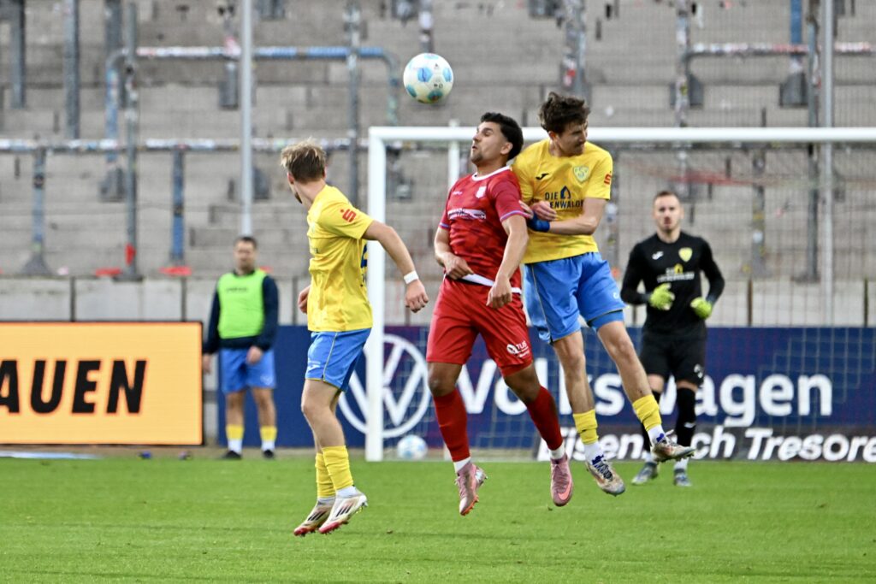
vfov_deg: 3.5
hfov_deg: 5.3
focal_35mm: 390
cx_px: 438
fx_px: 9491
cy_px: 292
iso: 8000
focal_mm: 390
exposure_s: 1/1600
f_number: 5.6
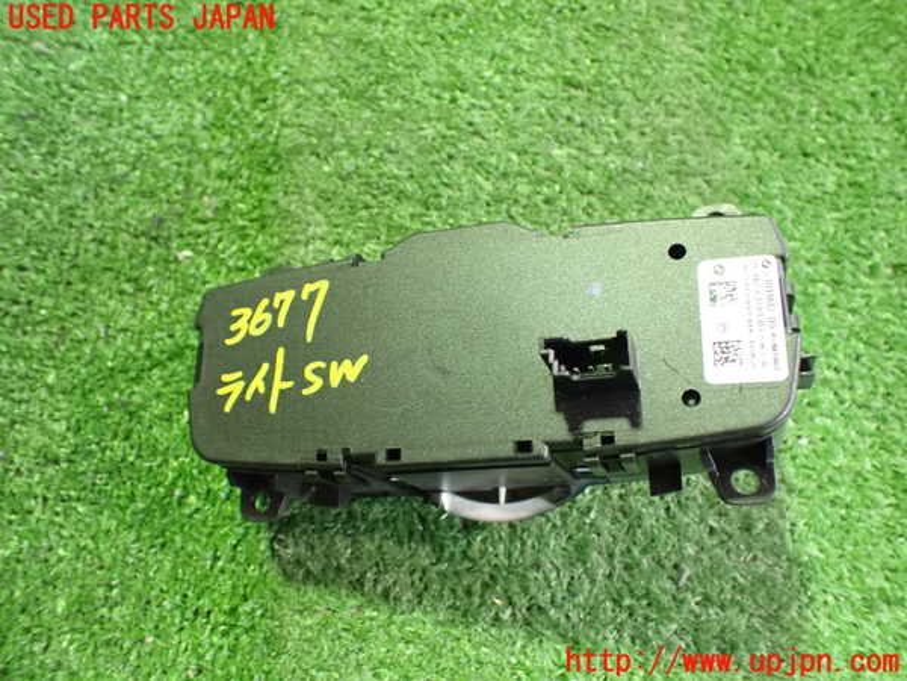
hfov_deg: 60.0
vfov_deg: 46.8
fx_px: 786
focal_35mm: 30
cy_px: 340
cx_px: 454
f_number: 2.3
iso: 1250
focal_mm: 5.4
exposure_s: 1/30
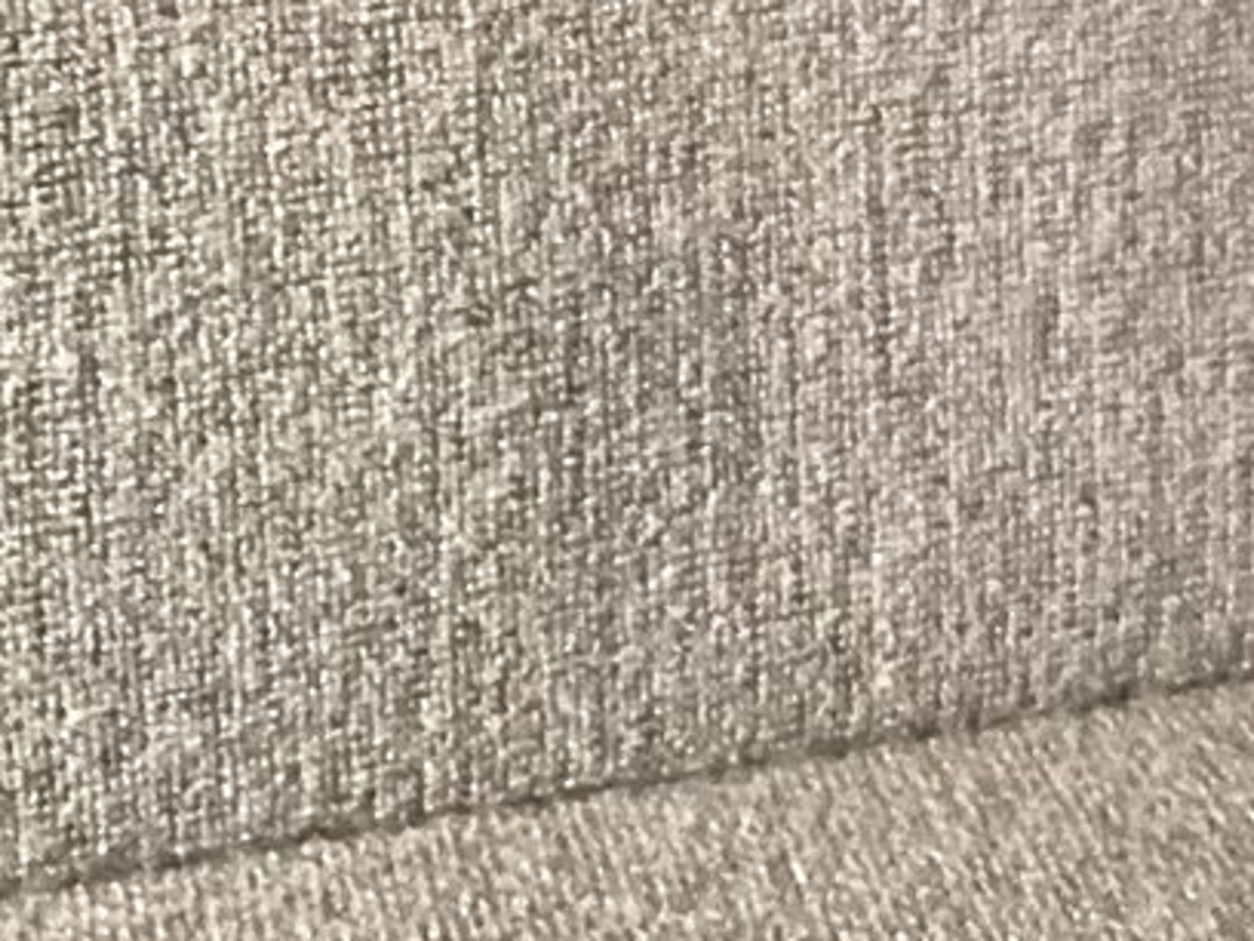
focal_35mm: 115
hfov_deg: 15.8
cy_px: -475
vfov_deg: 12.3
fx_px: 4166
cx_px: 1840
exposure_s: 1/25
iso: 500
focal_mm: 3.3
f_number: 2.4
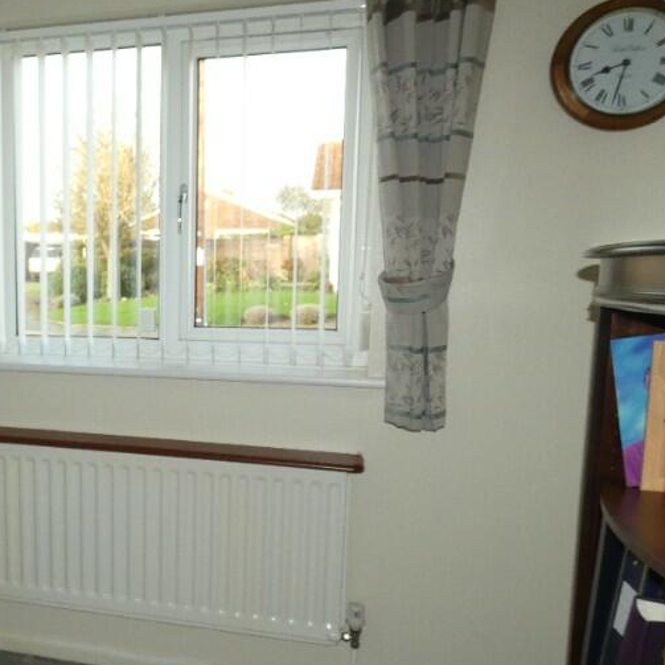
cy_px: 366
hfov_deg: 42.9
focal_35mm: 36
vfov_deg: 46.0
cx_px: 93
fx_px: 782
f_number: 3.5
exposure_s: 1/30
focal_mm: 3.6
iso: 200
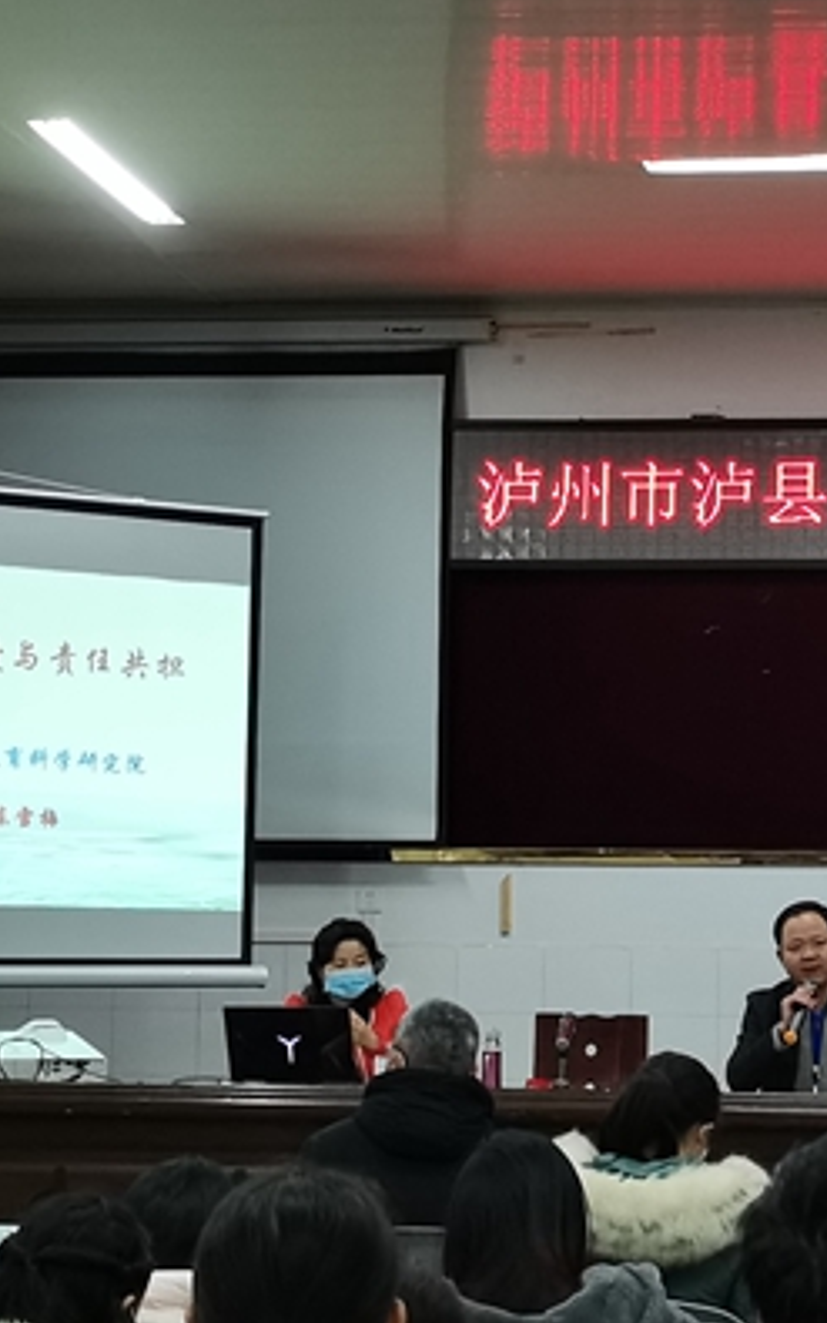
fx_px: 2848
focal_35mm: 79
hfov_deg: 16.3
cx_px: 747
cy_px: 784
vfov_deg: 26.1
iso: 320
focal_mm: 5.58
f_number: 1.8
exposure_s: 1/60
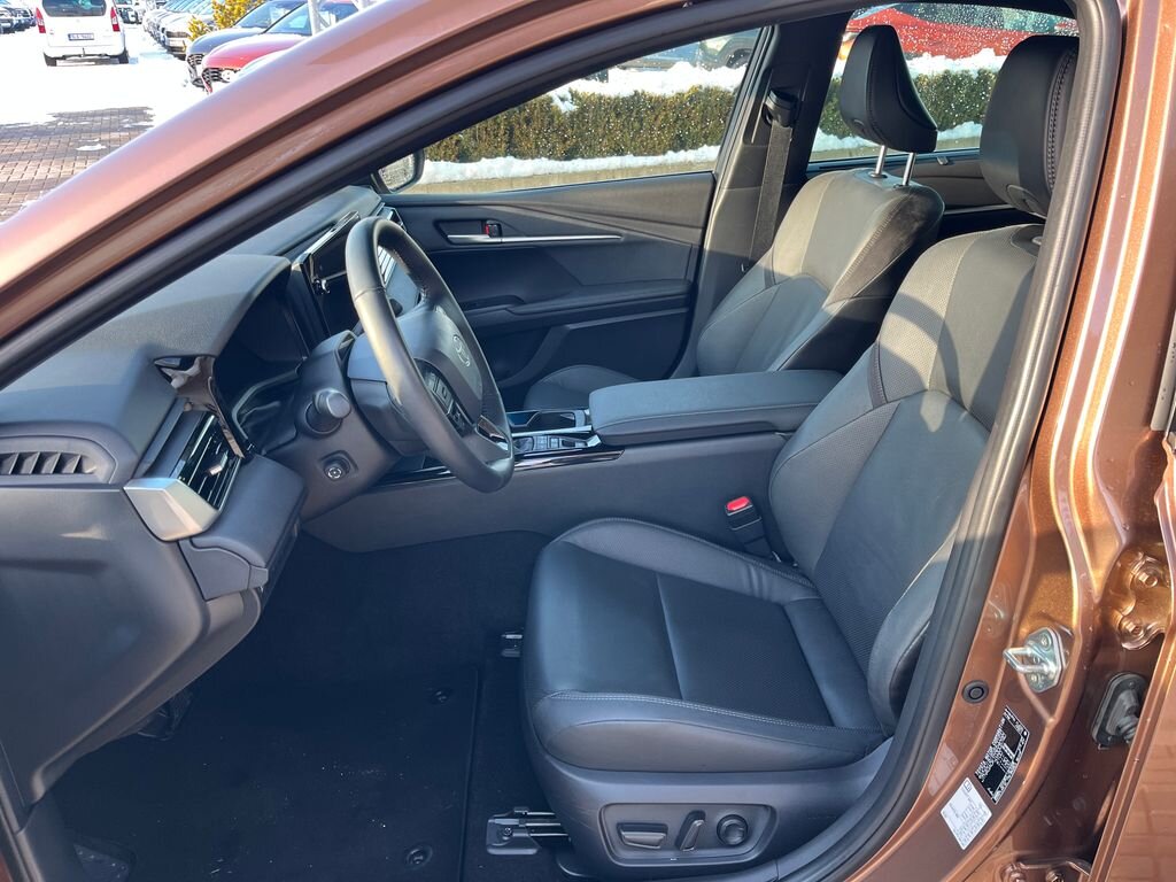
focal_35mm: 26
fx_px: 883
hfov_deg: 67.3
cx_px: 588
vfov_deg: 53.1
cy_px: 441
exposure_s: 1/121
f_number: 1.6
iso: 64
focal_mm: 5.1
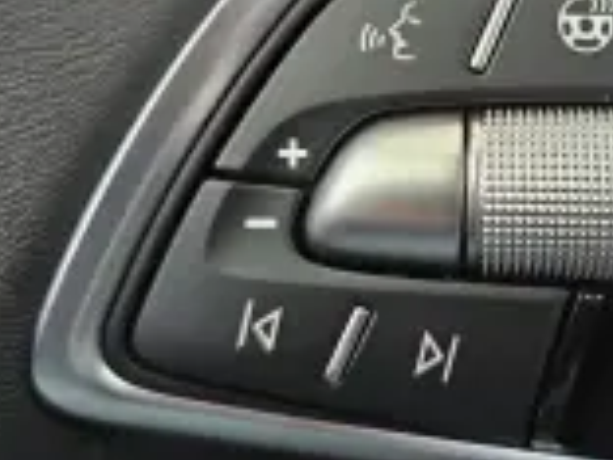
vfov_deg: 27.1
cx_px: 456
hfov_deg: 35.4
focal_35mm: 53
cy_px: 102
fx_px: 939
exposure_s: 1/100
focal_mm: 6.3
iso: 1000
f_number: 1.7
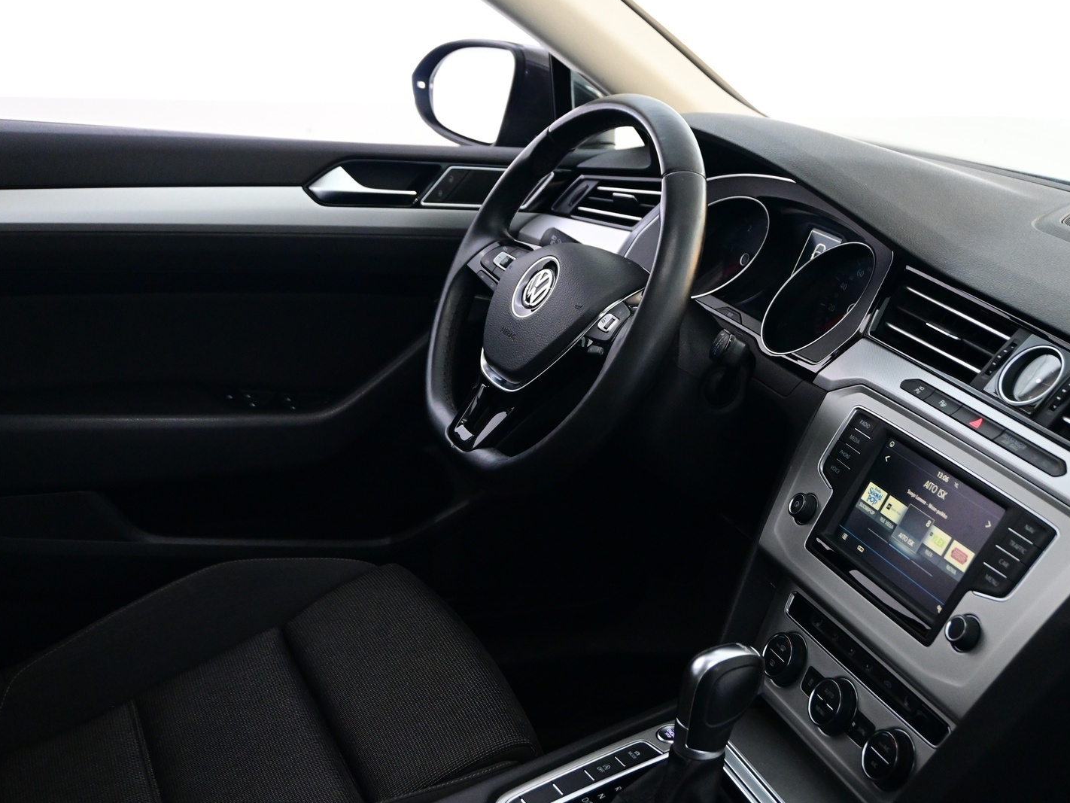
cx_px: 568
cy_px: 403
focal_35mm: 46
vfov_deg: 31.5
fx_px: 1422
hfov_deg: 41.2
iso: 4000
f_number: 4.5
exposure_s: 1/50
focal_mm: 28
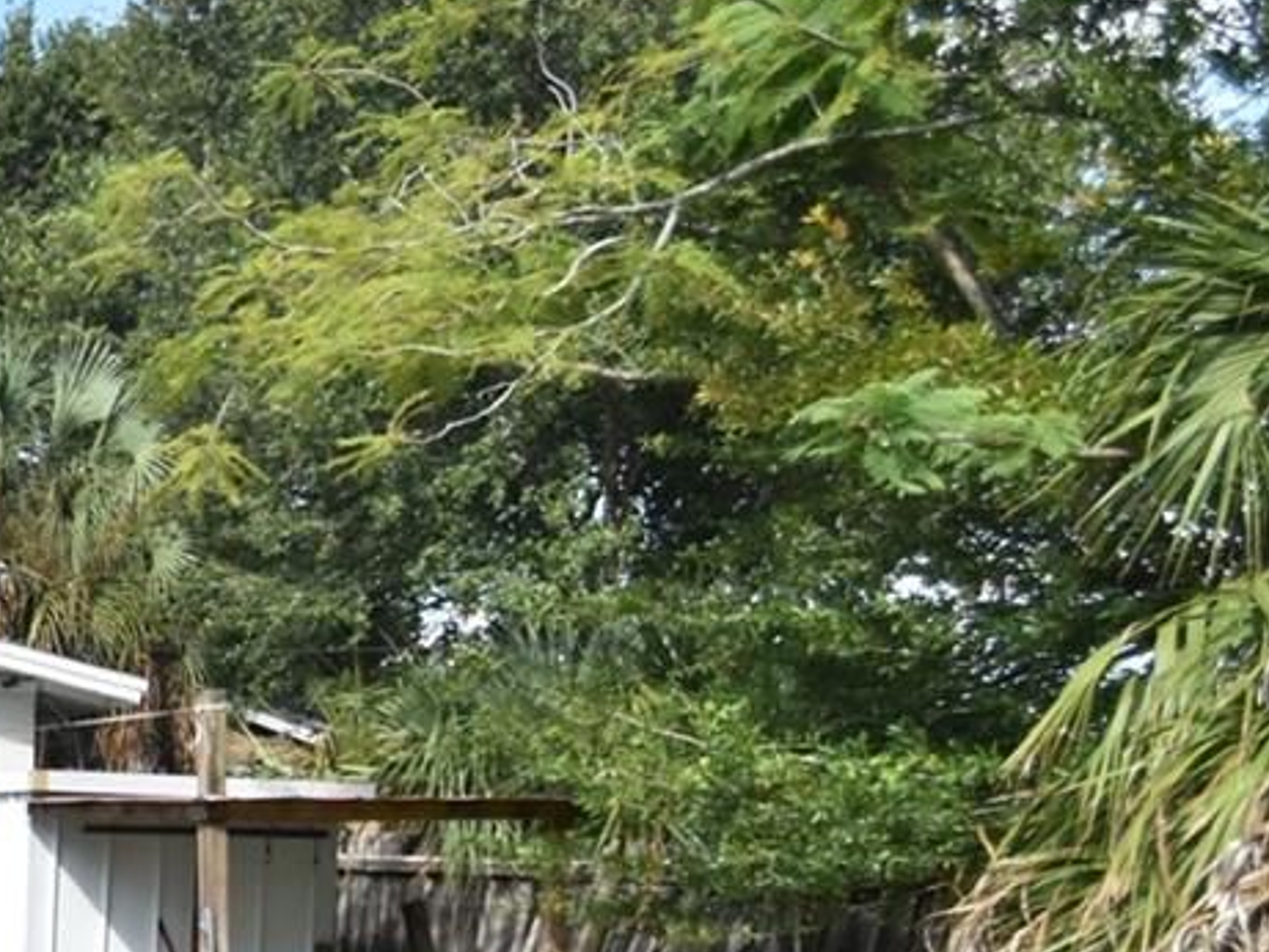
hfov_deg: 25.6
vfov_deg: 27.5
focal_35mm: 50
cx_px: -743
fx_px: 1833
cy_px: 944
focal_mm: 10
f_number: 3.5
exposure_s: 1/4000
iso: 800
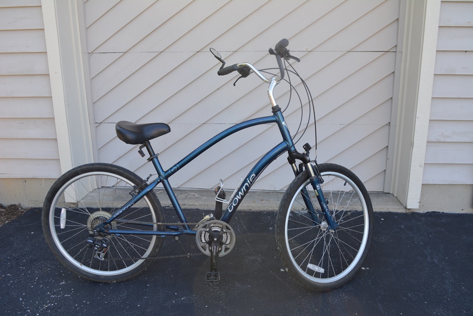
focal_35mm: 30
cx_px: 236
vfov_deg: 43.6
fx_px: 394
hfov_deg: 61.9
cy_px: 158
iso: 250
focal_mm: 20
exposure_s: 1/125
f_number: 5.6
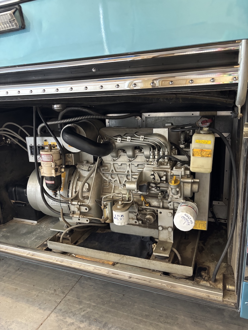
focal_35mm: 26
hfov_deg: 53.1
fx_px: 248
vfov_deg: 67.3
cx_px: 124
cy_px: 165
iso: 400
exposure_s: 1/60
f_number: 1.6
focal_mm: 5.96
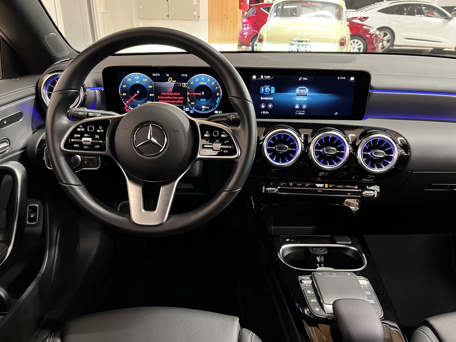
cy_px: 171
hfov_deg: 67.3
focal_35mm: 26
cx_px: 228
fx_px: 343
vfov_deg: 53.1
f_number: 1.6
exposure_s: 1/31
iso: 640
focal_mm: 5.1
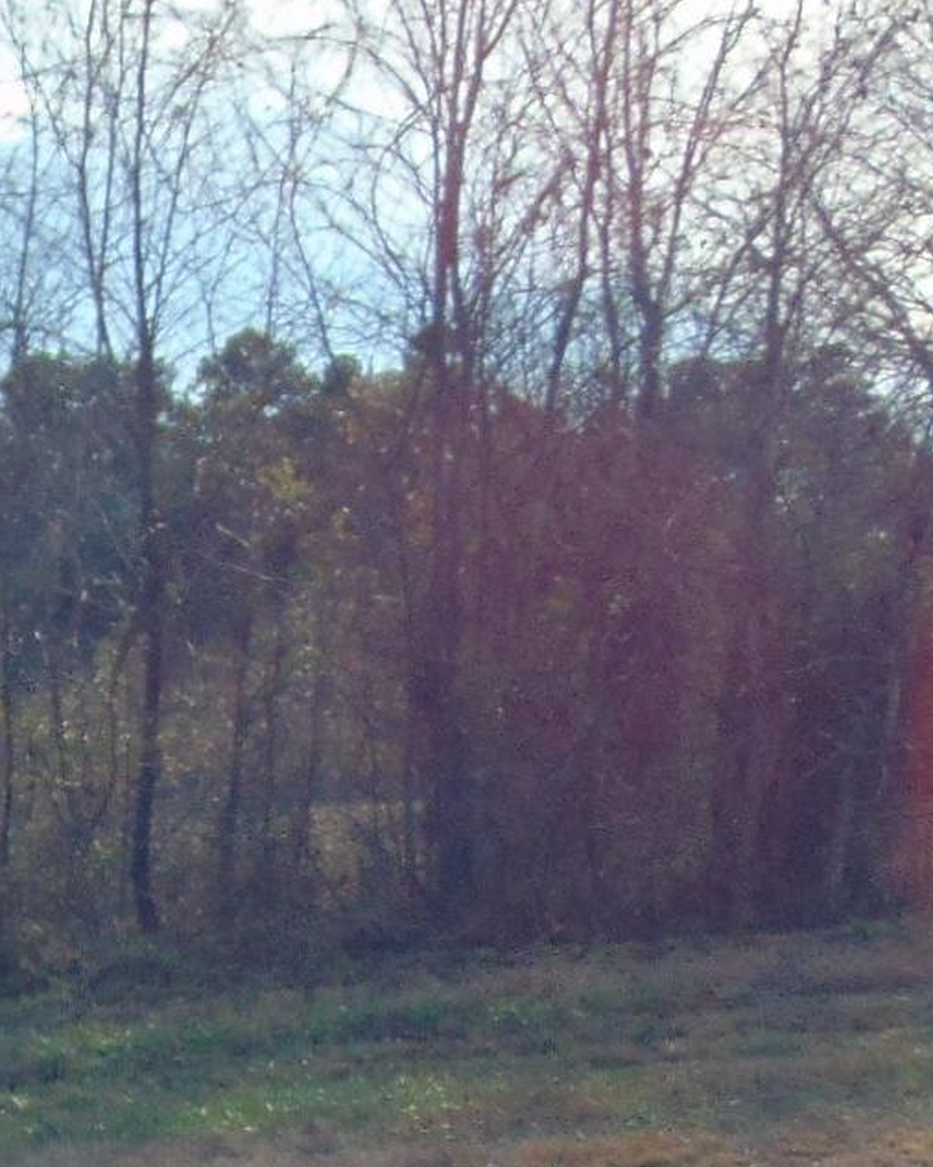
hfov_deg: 12.4
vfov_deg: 15.8
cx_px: -341
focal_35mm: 120
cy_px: 1053
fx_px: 4144
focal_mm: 5.4
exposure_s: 1/200
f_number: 8
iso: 80
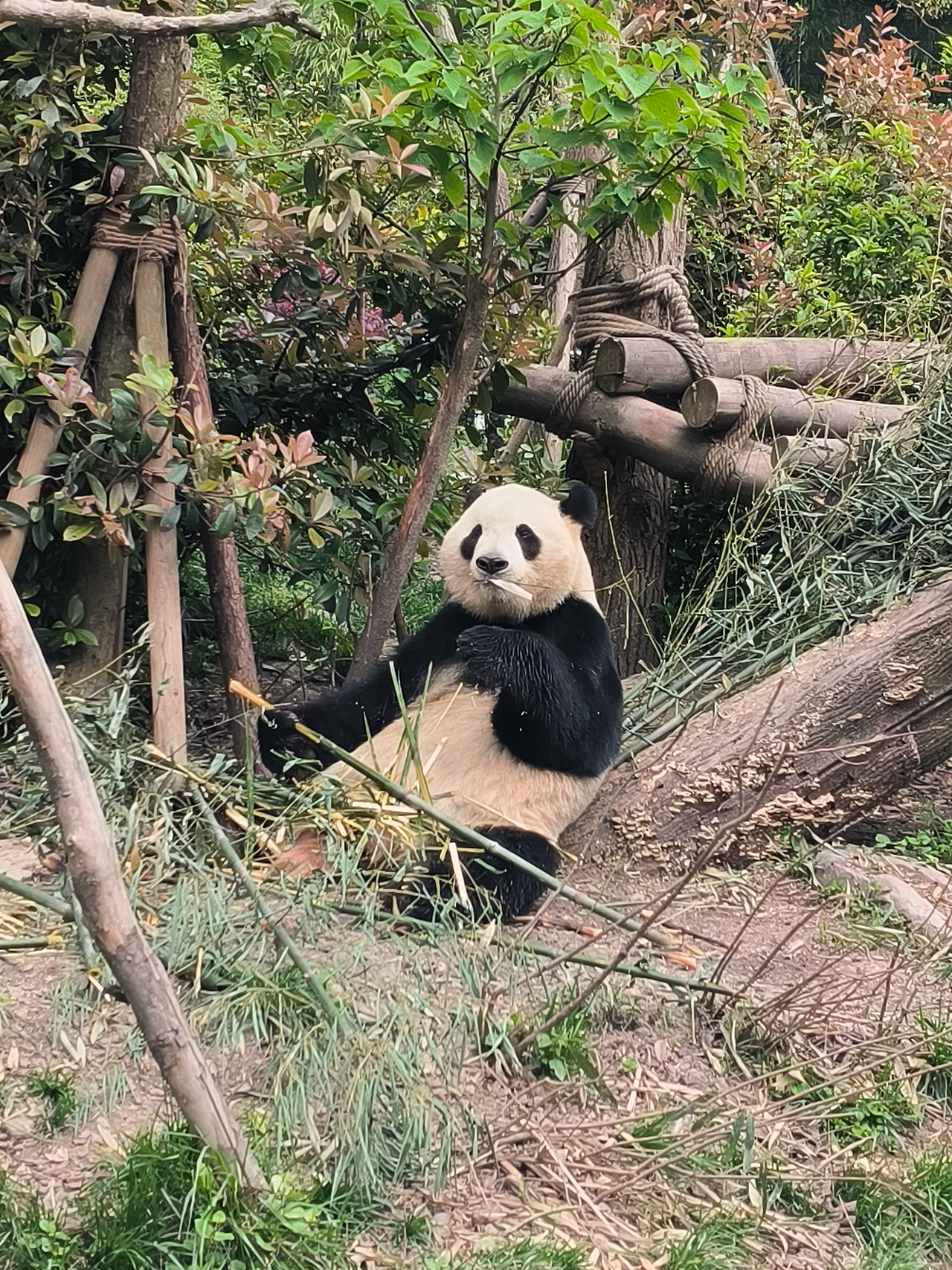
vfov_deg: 27.0
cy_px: 635
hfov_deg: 20.4
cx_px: 476
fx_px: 2640
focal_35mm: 72
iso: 100
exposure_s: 1/330
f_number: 1.9
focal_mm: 5.52
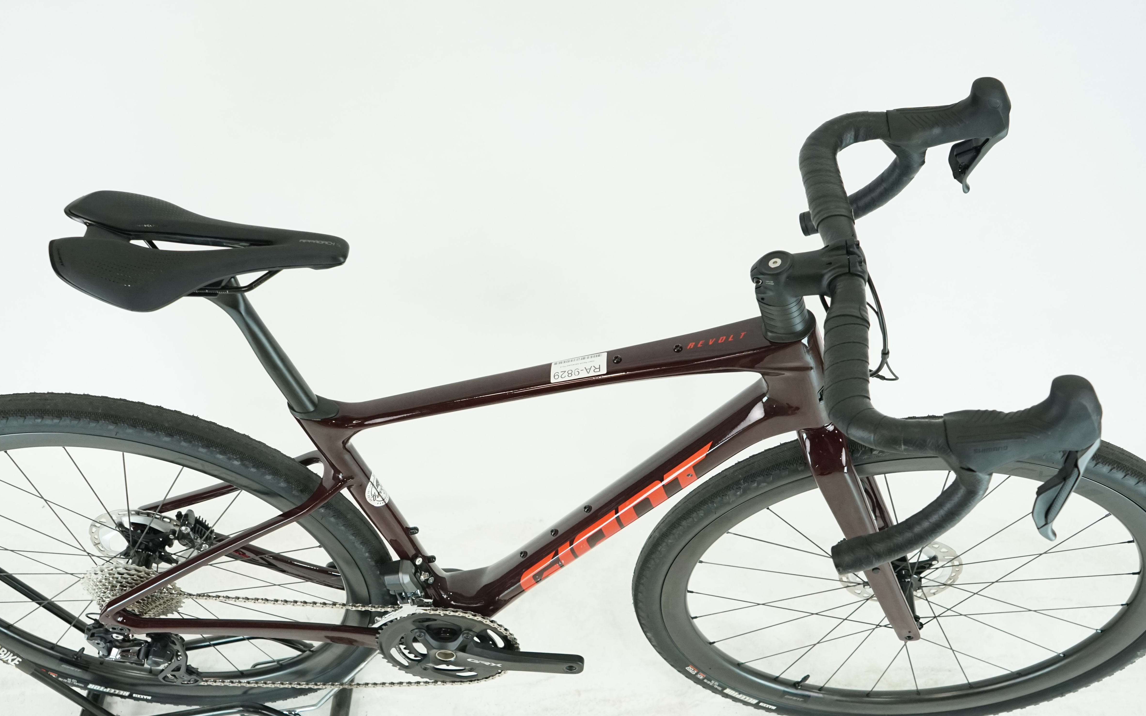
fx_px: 1124
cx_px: 528
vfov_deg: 35.0
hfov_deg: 53.9
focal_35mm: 36
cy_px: 474
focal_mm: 28
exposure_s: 1/200
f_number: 5.6
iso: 2000
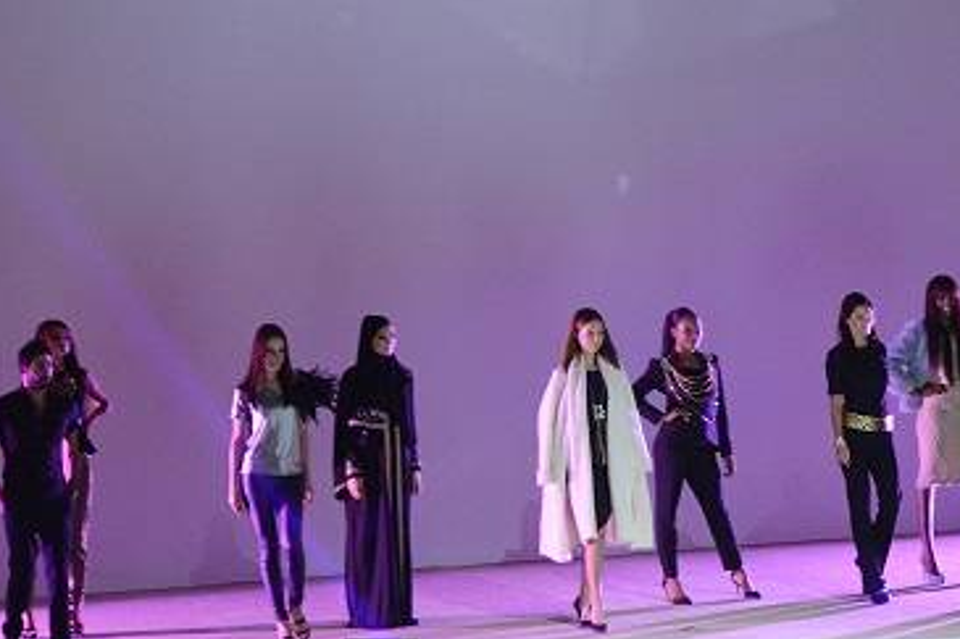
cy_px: 676
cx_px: 684
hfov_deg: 7.8
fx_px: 7063
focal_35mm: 265
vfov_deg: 5.2
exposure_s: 1/80
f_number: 2.8
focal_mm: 105
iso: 2500
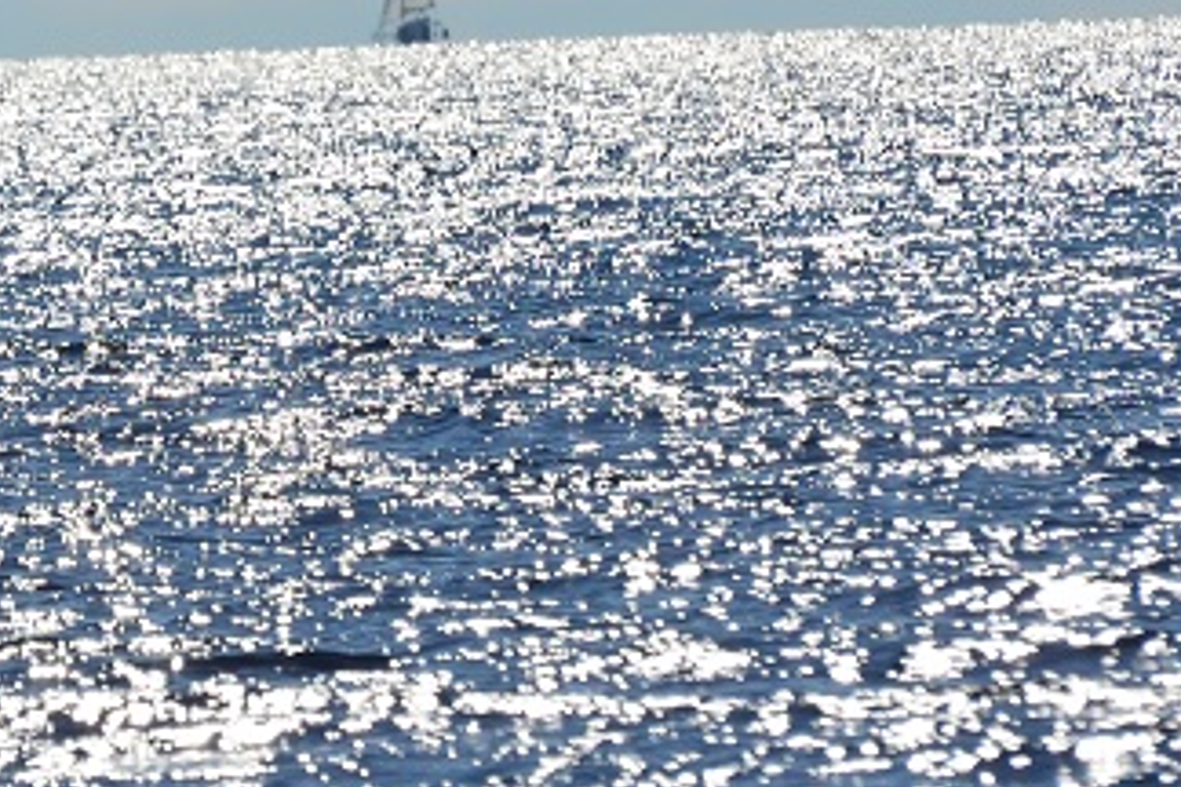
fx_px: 34870
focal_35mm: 1063
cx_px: 18
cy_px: 157
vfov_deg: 1.3
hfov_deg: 1.9
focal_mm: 230
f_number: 6.3
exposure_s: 1/8000
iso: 450
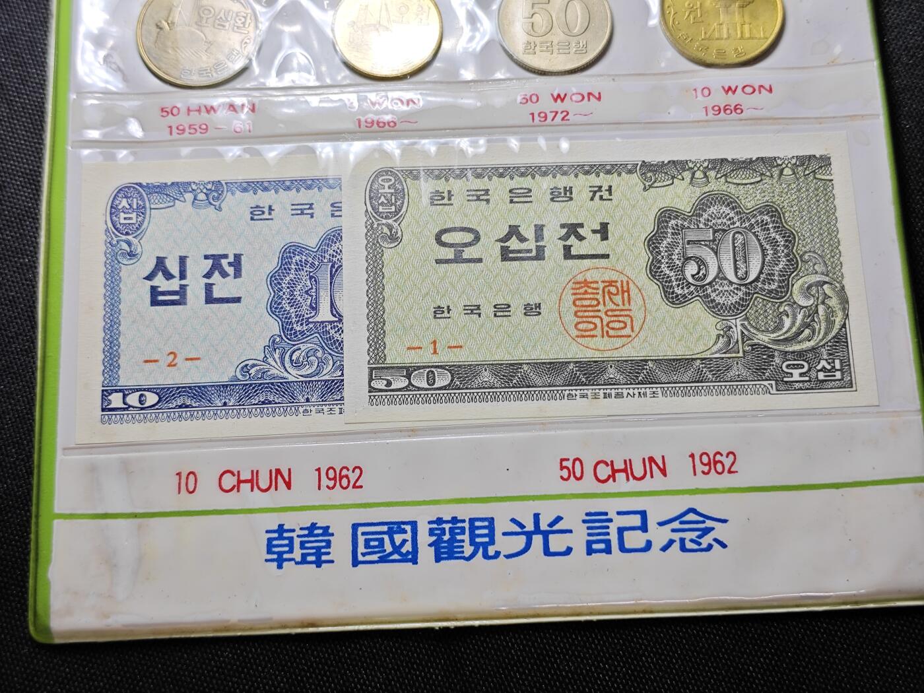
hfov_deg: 38.9
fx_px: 1308
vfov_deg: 29.7
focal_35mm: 49
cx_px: 462
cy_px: 346
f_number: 1.6
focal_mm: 5.84
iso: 50
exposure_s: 1/103
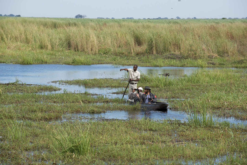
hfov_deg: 10.3
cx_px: 124
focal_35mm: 200
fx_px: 1373
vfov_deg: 6.9
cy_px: 82
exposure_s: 1/500
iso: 280
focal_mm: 200
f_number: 6.7
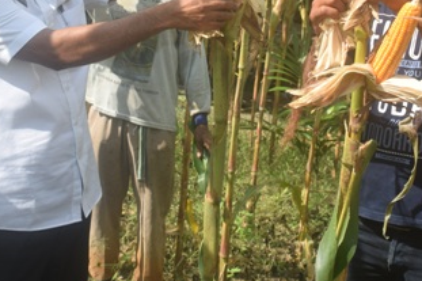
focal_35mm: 68
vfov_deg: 19.7
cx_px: 199
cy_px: 48
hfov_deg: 29.7
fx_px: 797
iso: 200
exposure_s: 1/320
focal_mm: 22
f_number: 9
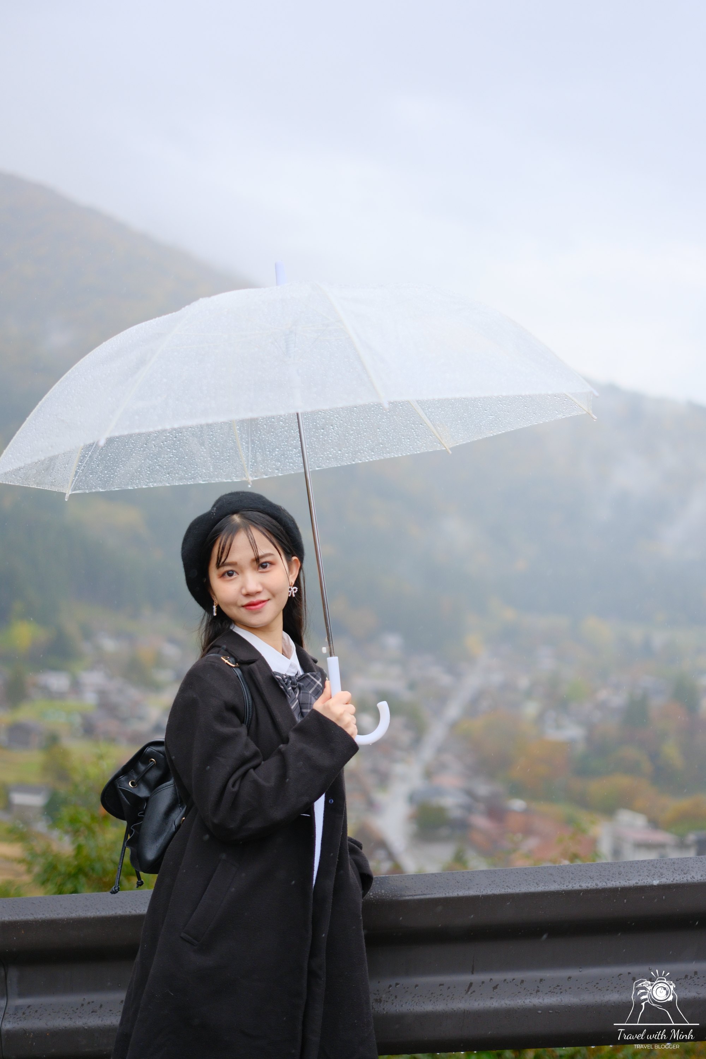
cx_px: 353
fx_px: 1471
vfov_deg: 39.6
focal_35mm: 50
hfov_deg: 27.0
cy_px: 530
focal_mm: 33
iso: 500
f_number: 1.4
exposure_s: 1/2400
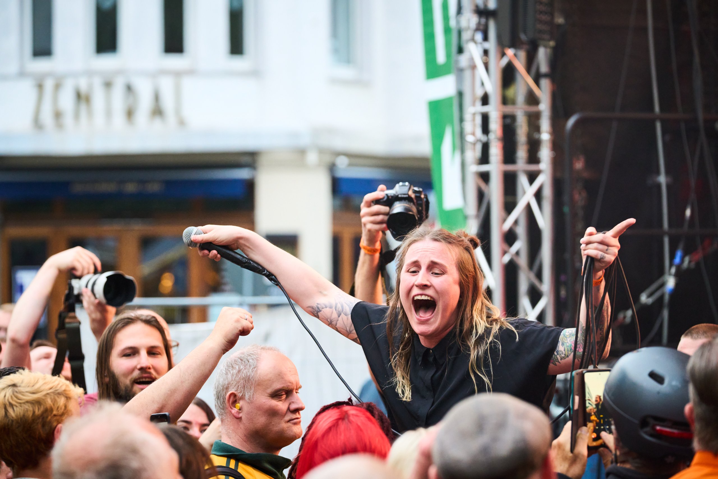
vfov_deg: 9.7
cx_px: 359
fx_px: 2832
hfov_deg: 14.5
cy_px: 240
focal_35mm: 142
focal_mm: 142
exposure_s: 1/320
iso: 1600
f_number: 4
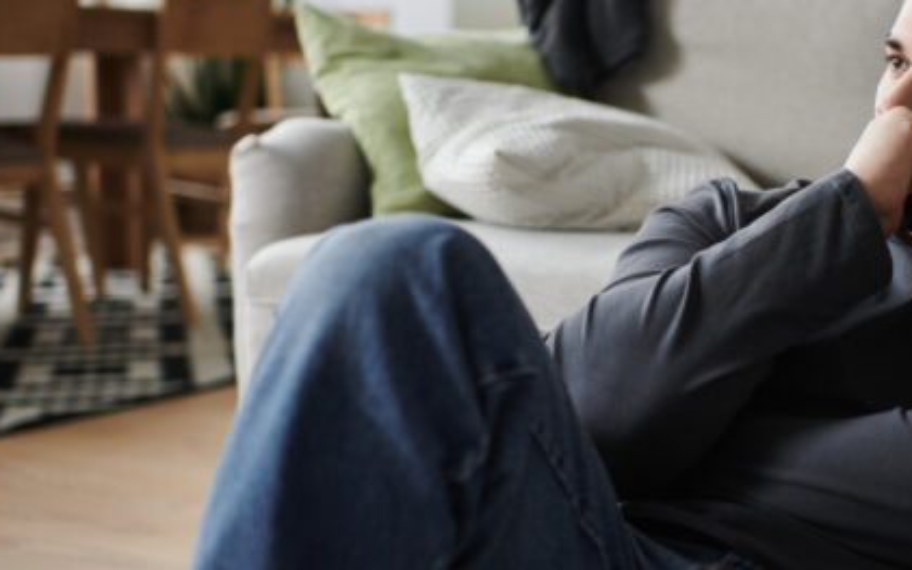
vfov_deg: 20.0
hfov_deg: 31.1
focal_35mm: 65
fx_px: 1615
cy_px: 260
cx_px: 667
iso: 800
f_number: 2
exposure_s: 1/125
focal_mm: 35
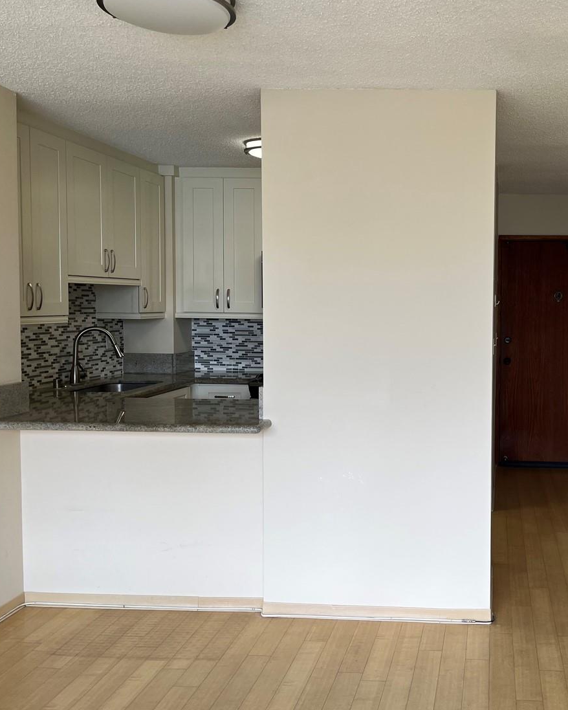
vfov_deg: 49.1
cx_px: 457
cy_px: 342
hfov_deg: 38.6
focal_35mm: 37
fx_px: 777
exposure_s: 1/138
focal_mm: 5.1
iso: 32
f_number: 1.6
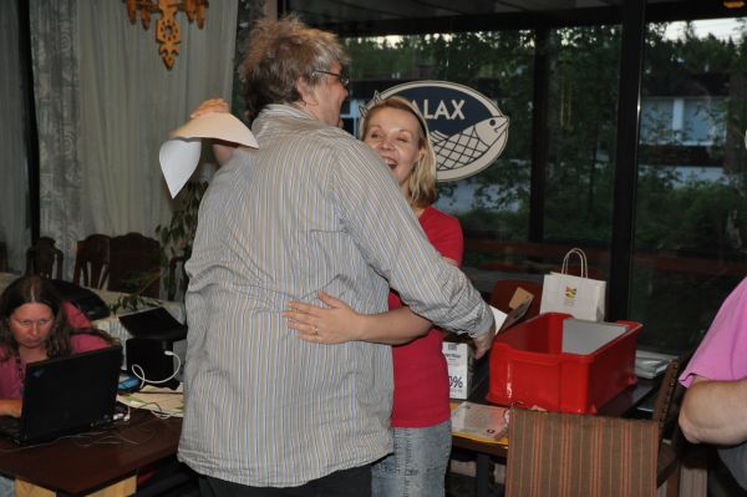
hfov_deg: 45.0
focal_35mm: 44
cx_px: 374
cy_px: 248
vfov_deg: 30.8
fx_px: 902
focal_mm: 29
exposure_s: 1/60
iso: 800
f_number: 3.8
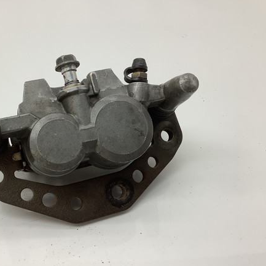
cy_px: 132
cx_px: 88
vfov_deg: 43.9
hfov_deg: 43.2
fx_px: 330
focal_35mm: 38
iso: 40
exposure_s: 1/120
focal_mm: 3.3
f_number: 2.4
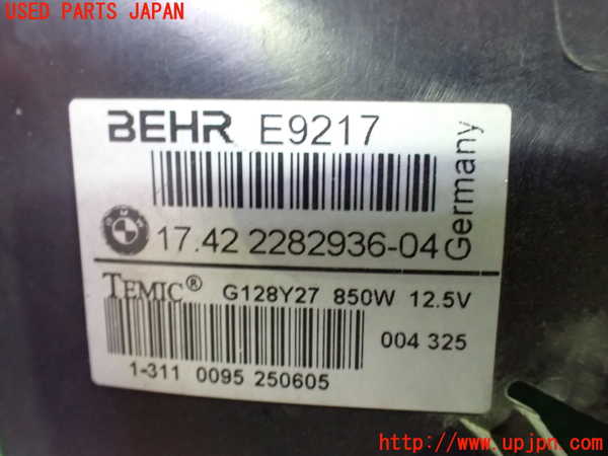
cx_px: 304
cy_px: 228
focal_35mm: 30
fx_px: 527
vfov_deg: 46.8
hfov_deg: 60.0
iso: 1250
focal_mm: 5.4
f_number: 2.3
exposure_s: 1/30
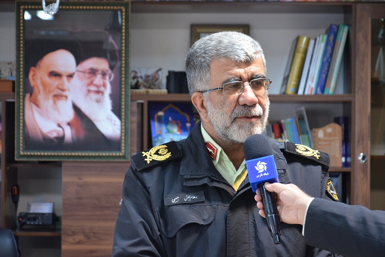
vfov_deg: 12.2
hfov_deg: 18.2
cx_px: 192
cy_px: 128
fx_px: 1203
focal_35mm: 112
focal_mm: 75
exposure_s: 1/20
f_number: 5.3
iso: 1600
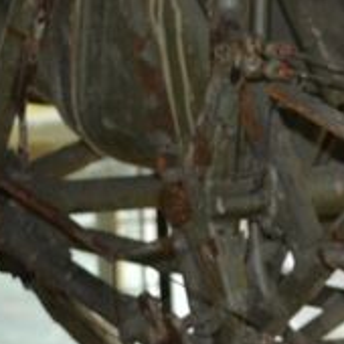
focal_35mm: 211
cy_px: 50
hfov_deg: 7.8
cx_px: 749
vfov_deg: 8.3
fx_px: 2372
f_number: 4
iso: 450
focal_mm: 22
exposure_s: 1/60
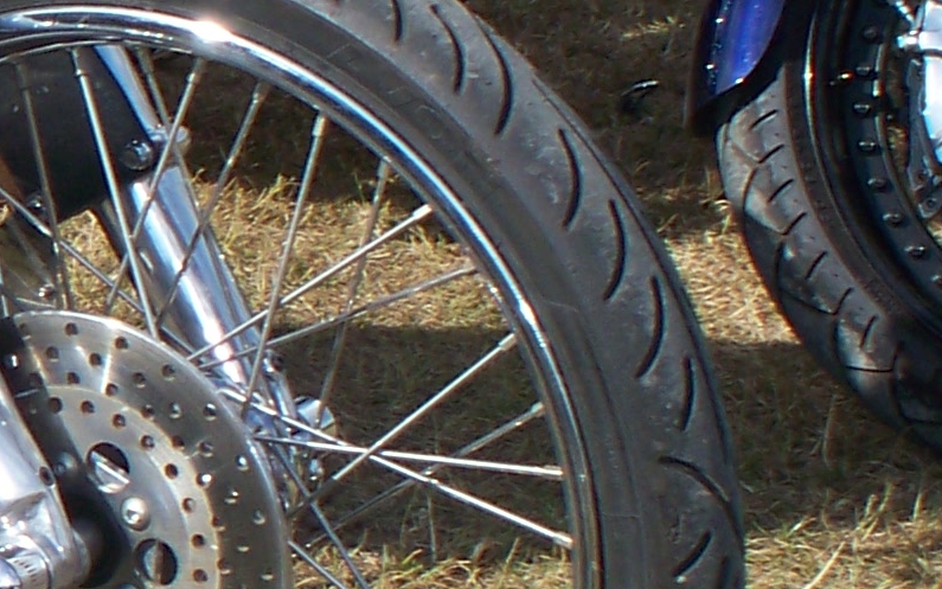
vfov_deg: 6.8
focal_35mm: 192
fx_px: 4929
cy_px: 251
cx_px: -610
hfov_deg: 10.4
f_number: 5
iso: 64
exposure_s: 1/320
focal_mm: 7.54
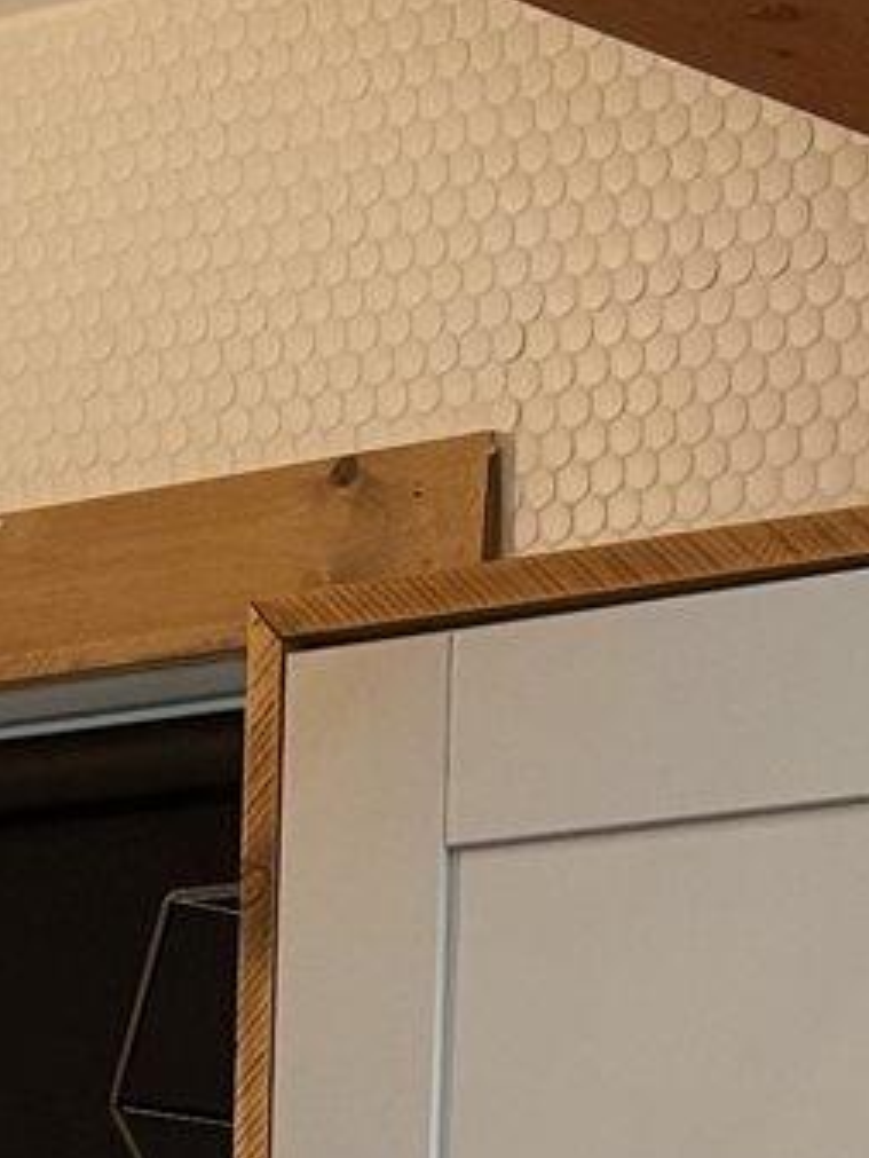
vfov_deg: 10.8
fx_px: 5486
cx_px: -113
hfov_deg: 9.0
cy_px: 2464
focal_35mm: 164
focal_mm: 6.76
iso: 160
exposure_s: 1/60
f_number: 1.78
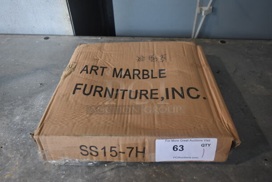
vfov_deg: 43.7
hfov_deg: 61.9
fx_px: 227
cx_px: 136
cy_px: 91
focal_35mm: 30
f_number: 5
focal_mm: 20
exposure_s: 1/60
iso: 800
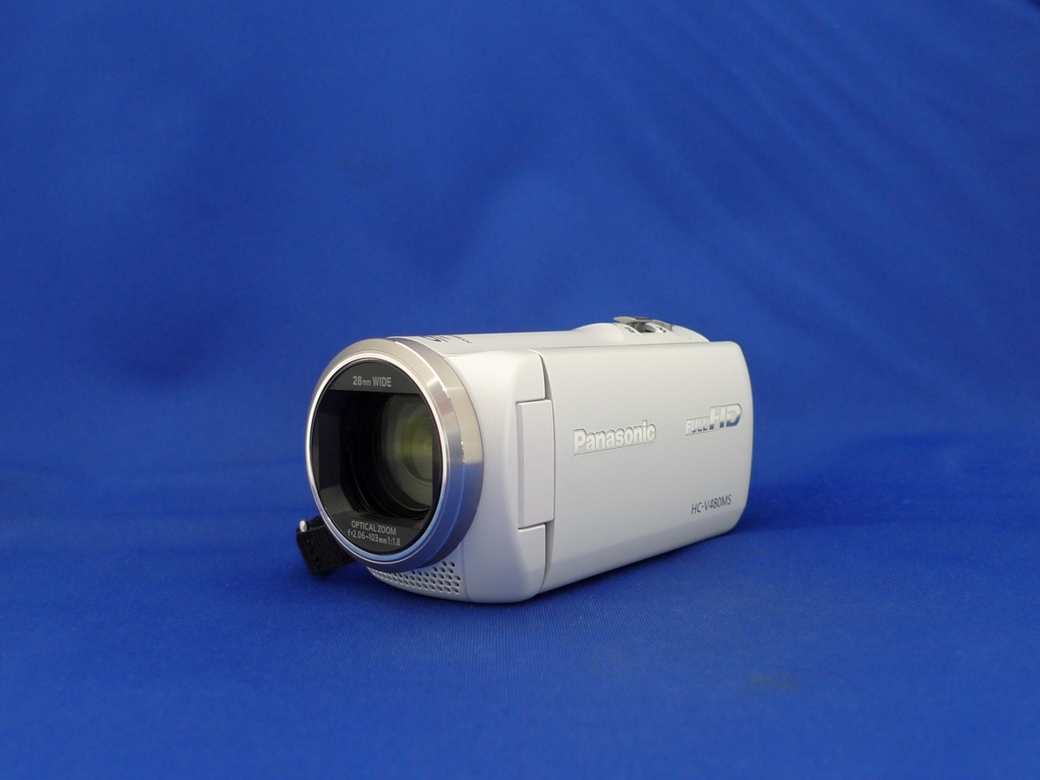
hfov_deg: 55.4
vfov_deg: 42.9
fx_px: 991
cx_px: 520
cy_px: 390
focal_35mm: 33
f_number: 2
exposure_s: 1/30
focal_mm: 5.1
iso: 125
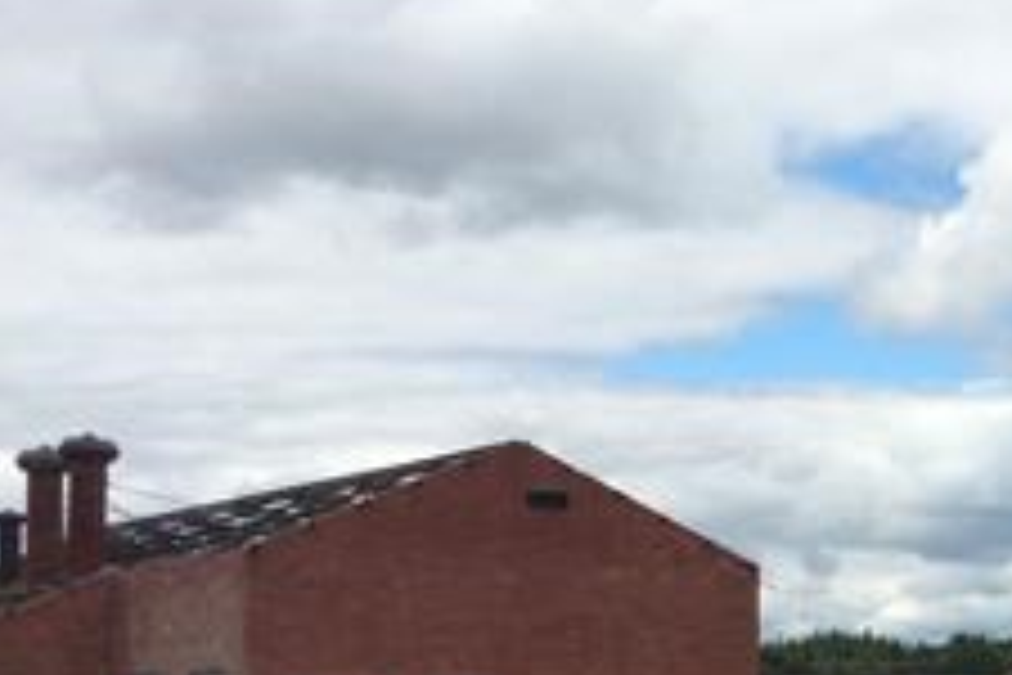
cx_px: 1273
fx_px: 2445
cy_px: 608
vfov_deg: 15.5
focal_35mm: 87
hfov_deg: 21.4
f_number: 2.2
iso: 32
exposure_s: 1/2933
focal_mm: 4.15
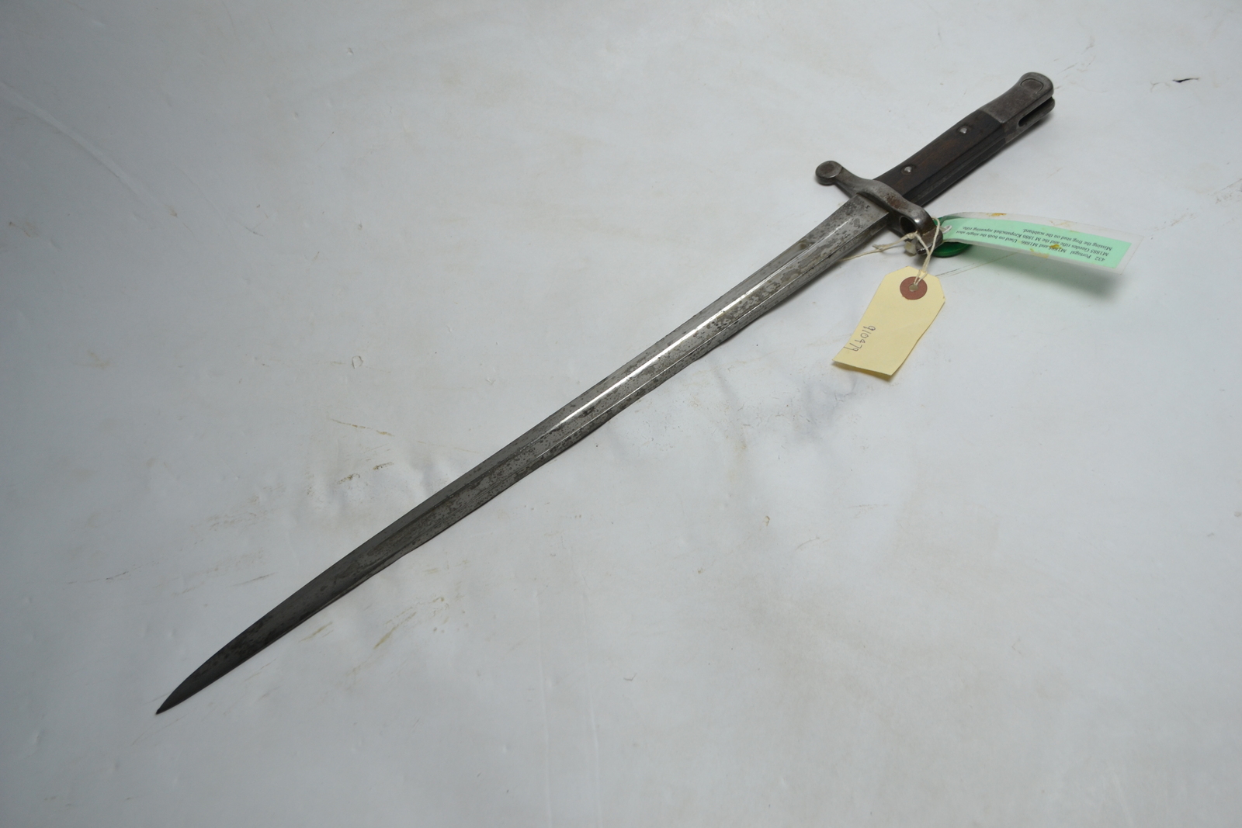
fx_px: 1242
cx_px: 621
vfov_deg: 36.9
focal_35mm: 36
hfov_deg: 53.1
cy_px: 414
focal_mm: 24
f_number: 4
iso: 400
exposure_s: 1/30
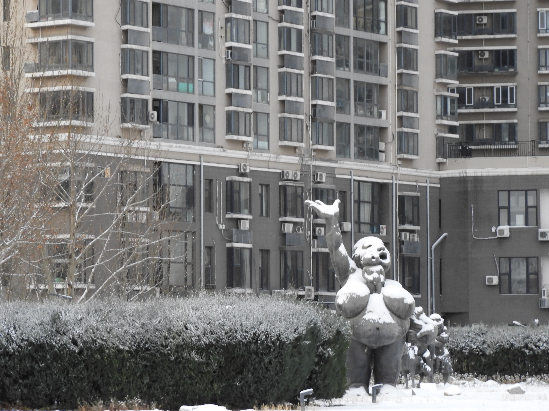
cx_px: 274
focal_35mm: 170
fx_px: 2696
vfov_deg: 8.7
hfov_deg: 11.6
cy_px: 206
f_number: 5.2
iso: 360
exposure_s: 1/60
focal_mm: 30.5
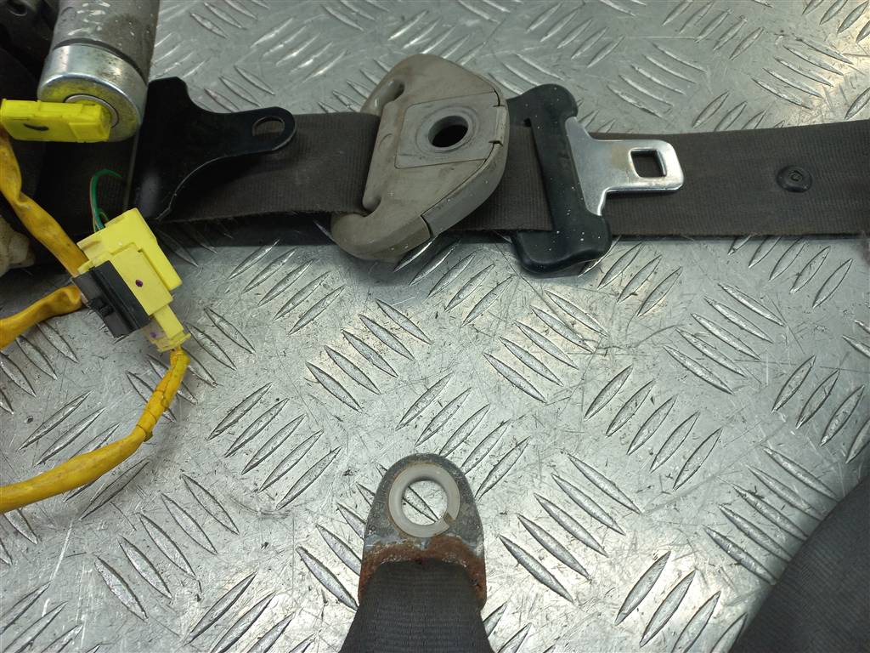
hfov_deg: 69.4
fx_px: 628
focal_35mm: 25
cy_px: 326
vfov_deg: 54.9
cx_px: 435
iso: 50
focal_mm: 4.6
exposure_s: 1/50
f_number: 1.8
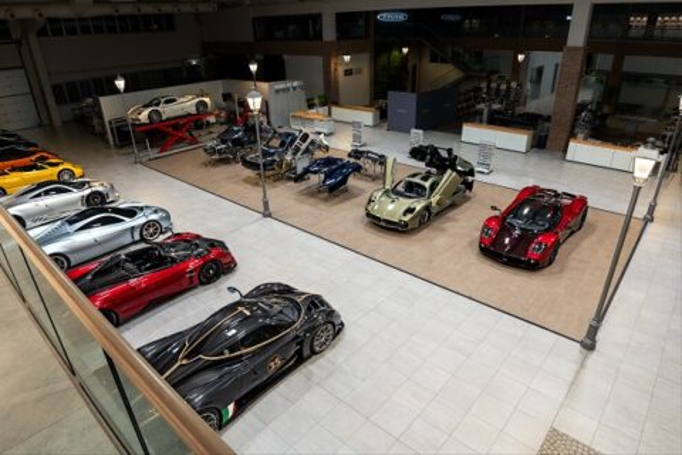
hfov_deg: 84.0
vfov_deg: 61.9
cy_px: 228
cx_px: 341
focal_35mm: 20
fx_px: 379
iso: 320
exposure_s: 1/5
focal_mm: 20
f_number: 9
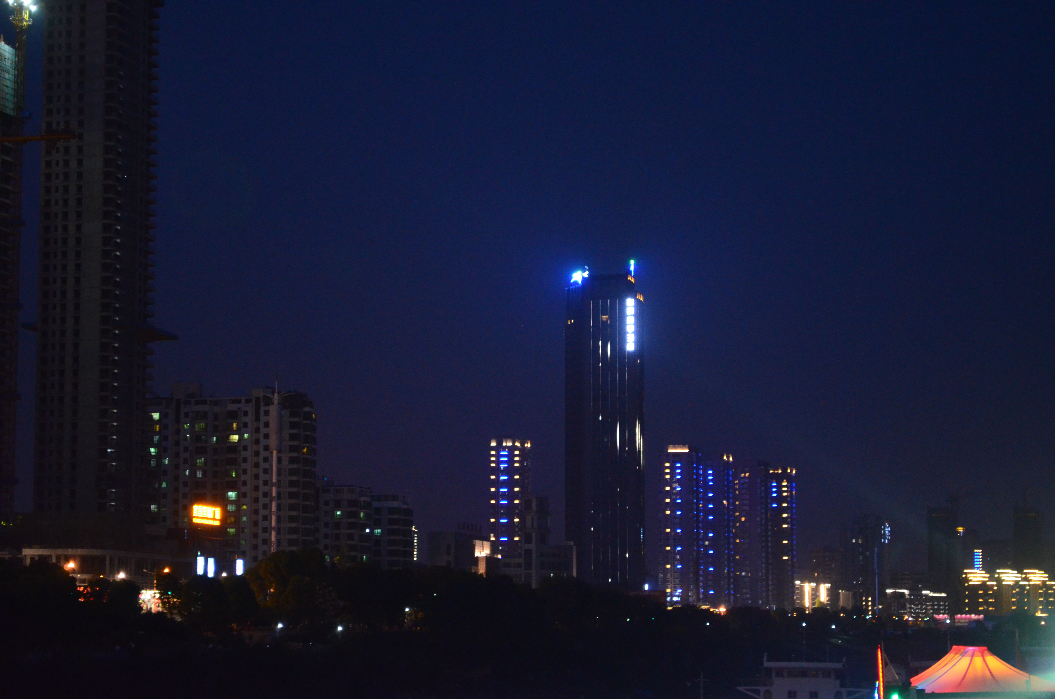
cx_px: 528
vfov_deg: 16.5
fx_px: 2413
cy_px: 350
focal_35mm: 82
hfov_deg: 24.7
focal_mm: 55
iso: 3200
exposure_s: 1/13
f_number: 5.6
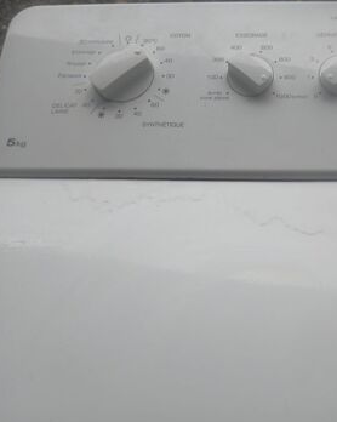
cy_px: 209
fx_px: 437
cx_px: 263
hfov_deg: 40.7
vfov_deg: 51.6
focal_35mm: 35
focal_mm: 3.98
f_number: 1.8
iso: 50
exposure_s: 1/60
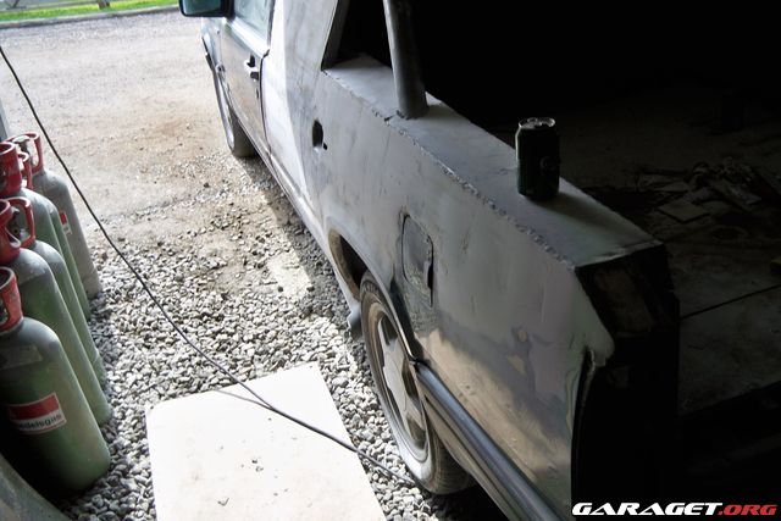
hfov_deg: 51.9
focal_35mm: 37
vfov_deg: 36.0
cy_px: 260
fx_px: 803
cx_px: 390
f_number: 3.1
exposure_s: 1/200
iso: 100
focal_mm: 7.9
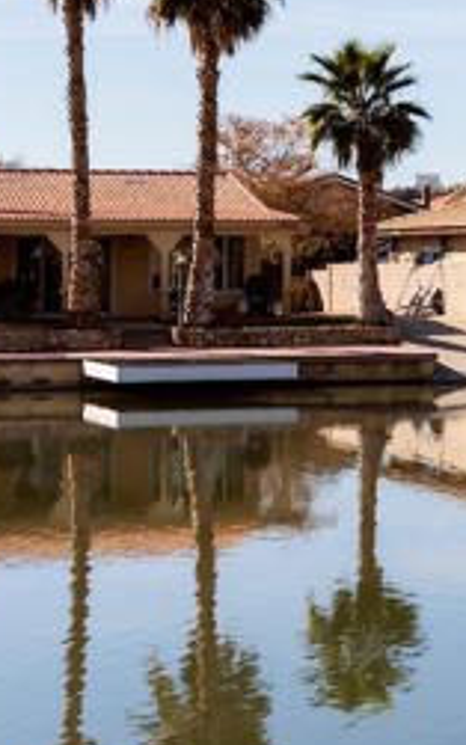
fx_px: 2539
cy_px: 233
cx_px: 813
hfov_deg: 10.0
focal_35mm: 125
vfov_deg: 16.6
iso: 64
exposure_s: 1/60
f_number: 10
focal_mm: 30
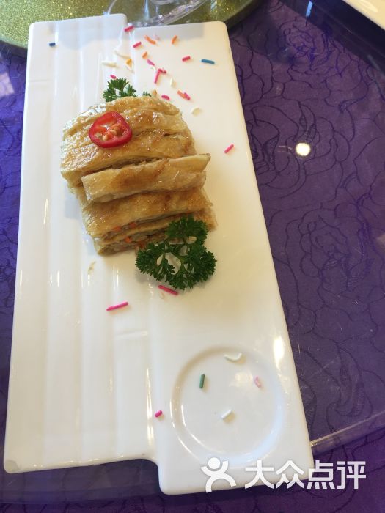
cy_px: 256
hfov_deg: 48.2
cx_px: 192
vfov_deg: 61.7
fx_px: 430
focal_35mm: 29
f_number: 2.2
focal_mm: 4.15
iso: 50
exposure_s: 1/100
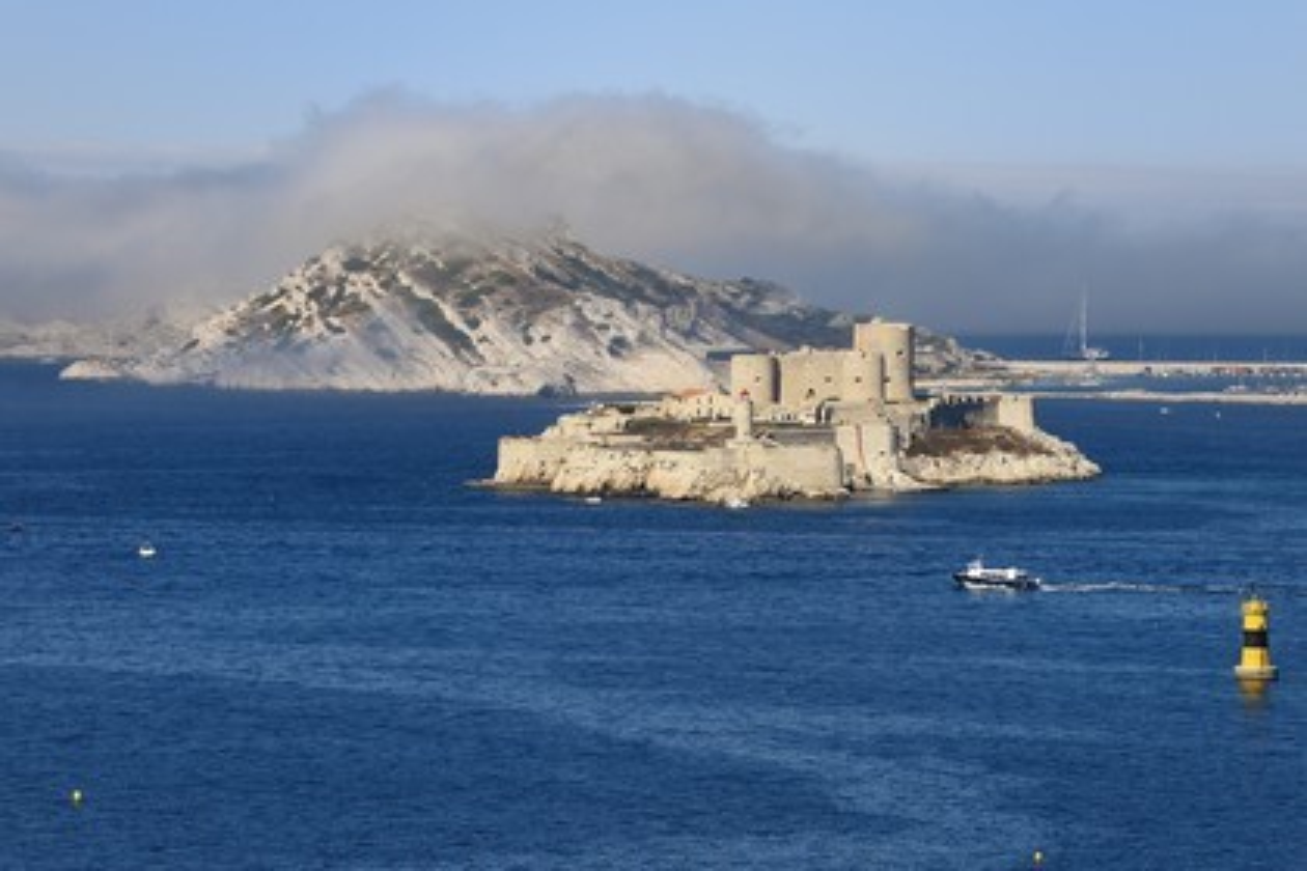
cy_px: 436
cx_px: 654
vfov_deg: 6.9
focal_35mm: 200
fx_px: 7261
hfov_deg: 10.3
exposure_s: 1/320
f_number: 14
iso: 200
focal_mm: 200
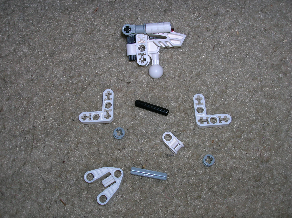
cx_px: 146
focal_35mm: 46
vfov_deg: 31.5
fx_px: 388
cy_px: 109
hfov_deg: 41.3
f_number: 5.4
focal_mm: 7.7
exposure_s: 1/60.1
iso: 50
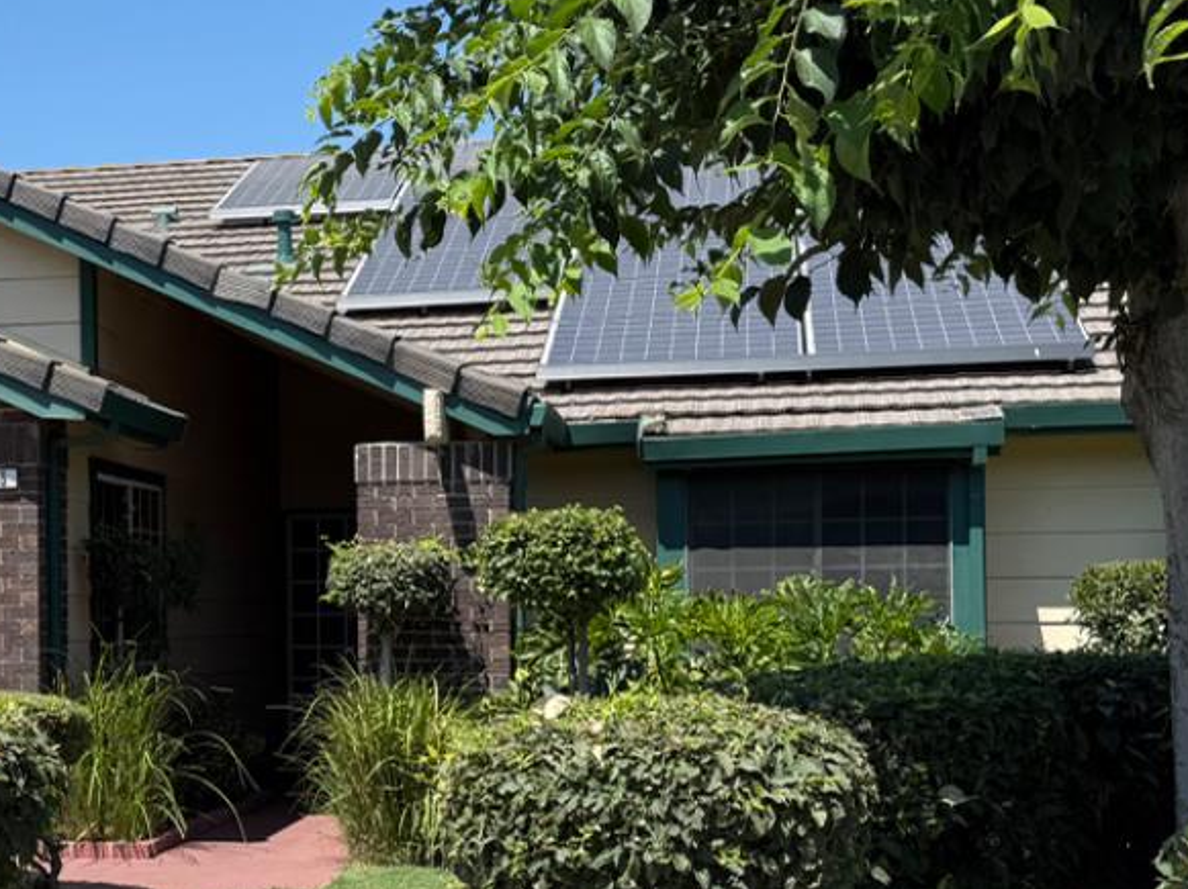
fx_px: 2126
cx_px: 229
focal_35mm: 62
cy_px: 626
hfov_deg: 30.4
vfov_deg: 23.5
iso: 80
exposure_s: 1/3953
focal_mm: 6.76
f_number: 1.78
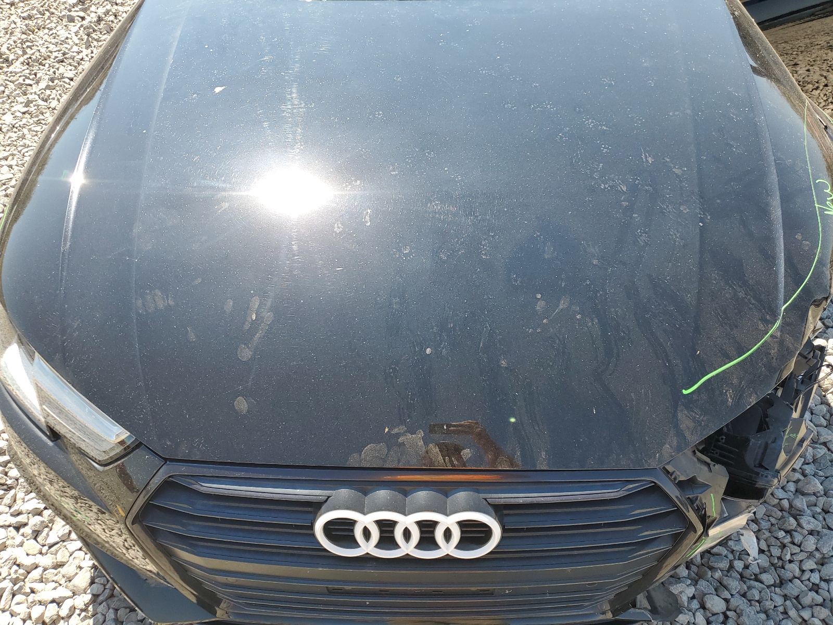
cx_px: 416
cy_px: 312
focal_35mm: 26
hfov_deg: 67.3
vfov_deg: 53.1
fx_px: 626
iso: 50
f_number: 1.5
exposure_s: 1/833
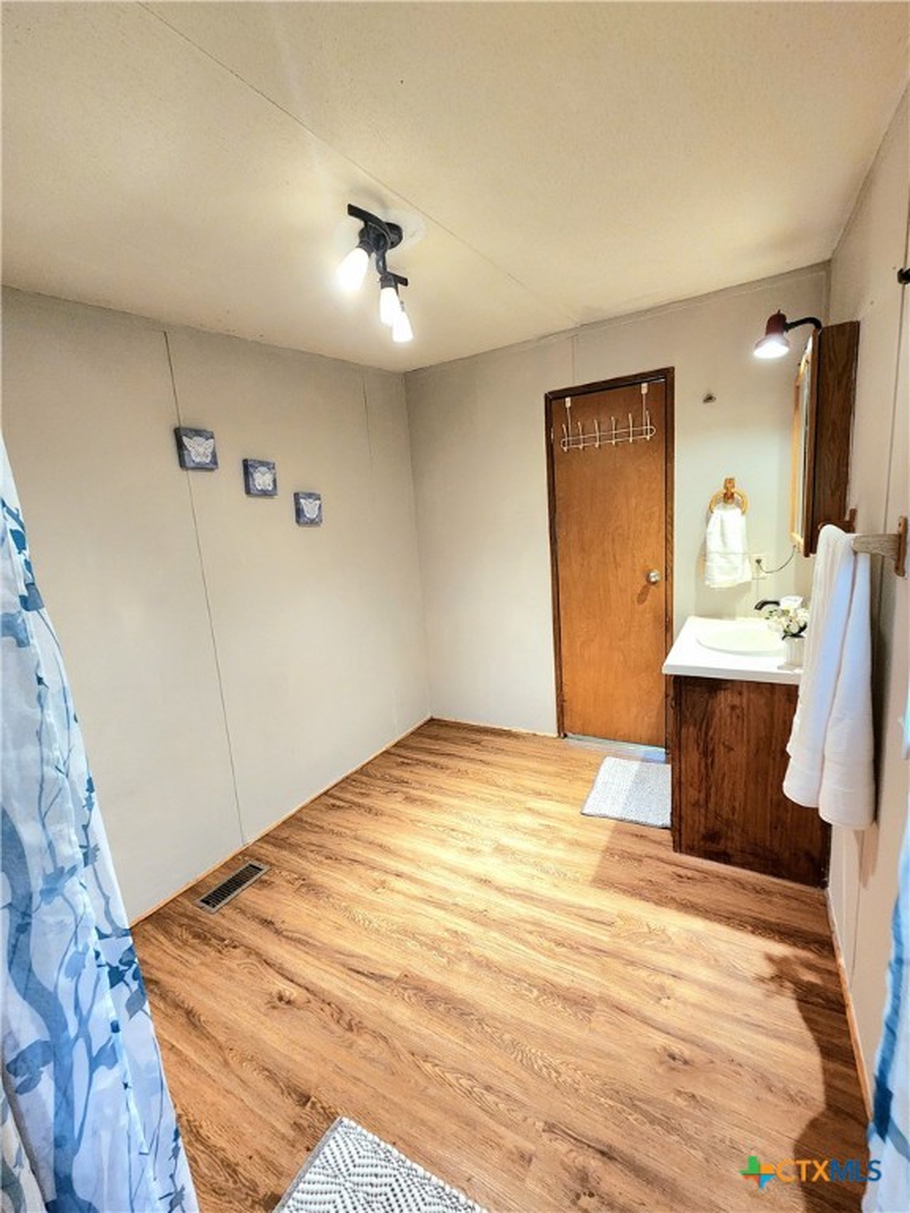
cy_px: 606
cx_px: 455
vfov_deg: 106.2
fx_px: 456
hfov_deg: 89.9
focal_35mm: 13
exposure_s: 1/40
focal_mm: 2.2
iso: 320
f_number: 2.2
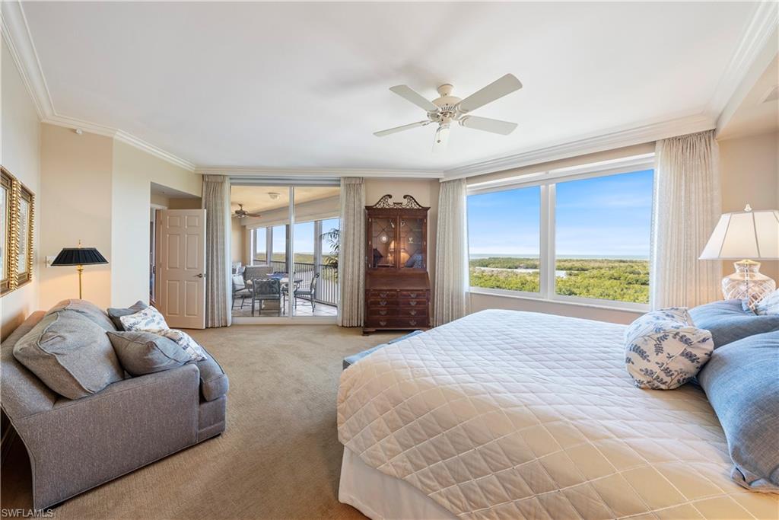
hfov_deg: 112.6
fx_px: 260
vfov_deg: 90.0
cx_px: 390
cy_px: 260
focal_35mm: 12
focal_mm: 12
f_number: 9
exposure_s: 1/4
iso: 160
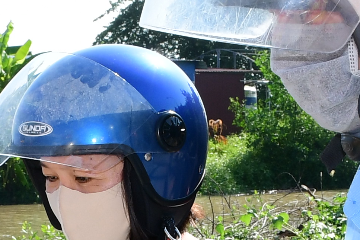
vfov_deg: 7.2
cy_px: 303
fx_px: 1900
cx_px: 188
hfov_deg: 10.8
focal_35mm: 190
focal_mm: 22
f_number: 11
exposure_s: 1/200
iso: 250
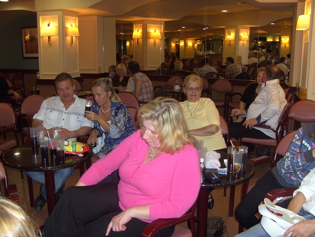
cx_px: 158
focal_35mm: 37
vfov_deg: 38.7
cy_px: 118
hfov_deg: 50.1
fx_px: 337
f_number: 2.8
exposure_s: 1/43
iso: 100
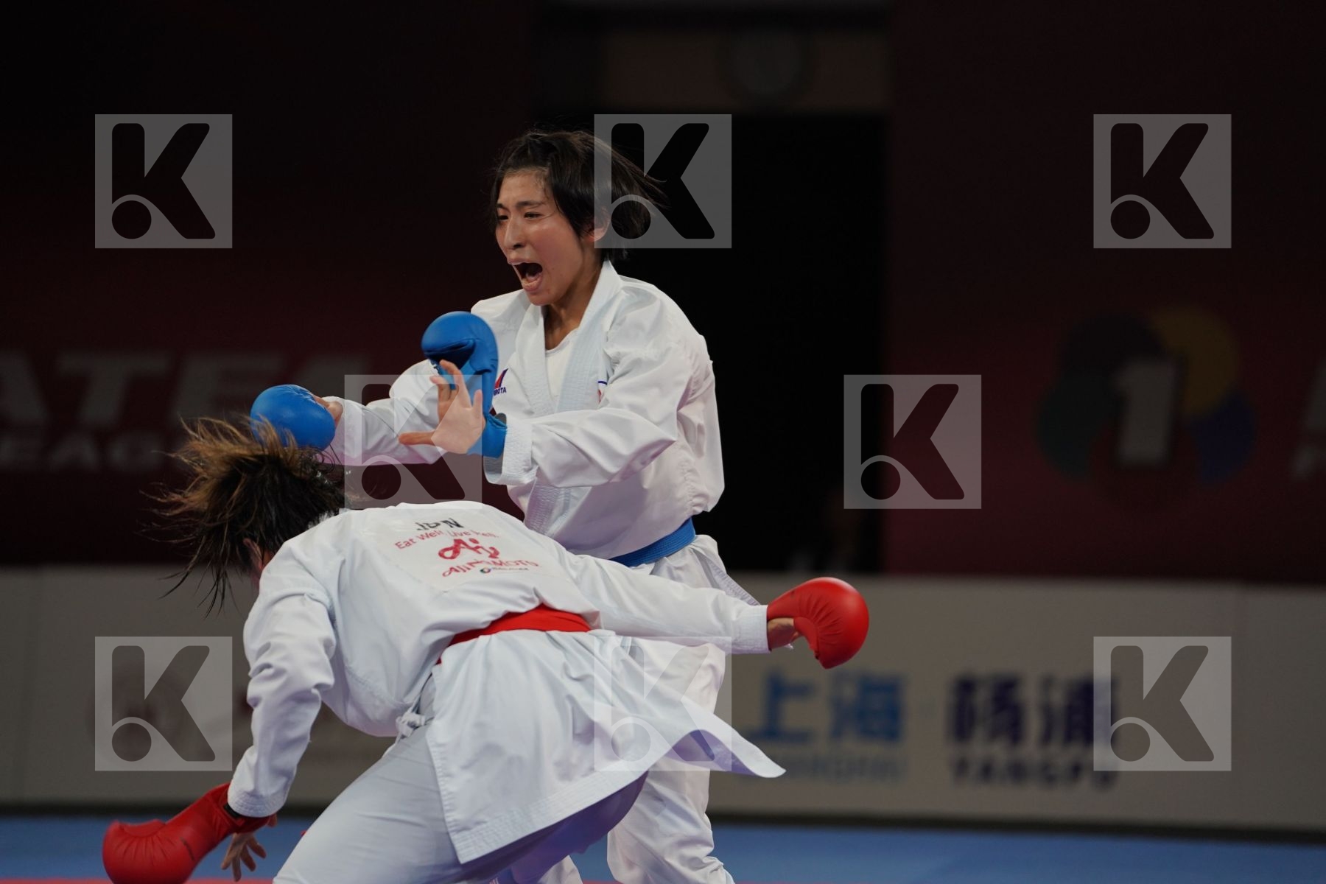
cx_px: 663
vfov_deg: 6.9
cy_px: 442
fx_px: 7366
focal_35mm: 200
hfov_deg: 10.3
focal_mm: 200
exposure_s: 1/1000
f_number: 2.8
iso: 1000
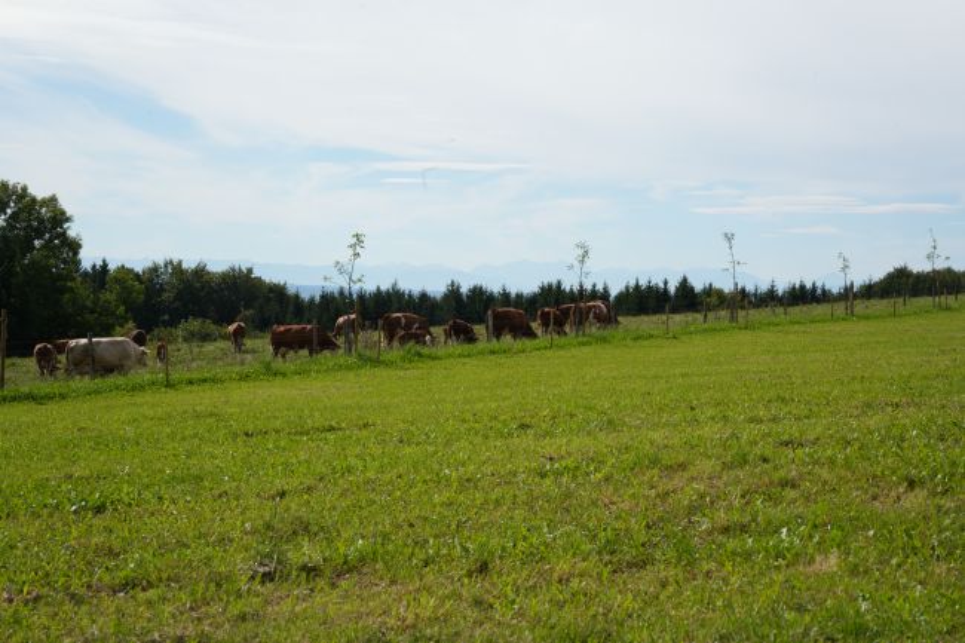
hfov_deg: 28.9
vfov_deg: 19.4
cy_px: 322
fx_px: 1876
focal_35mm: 70
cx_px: 482
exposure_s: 1/80
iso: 100
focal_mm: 70
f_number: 18
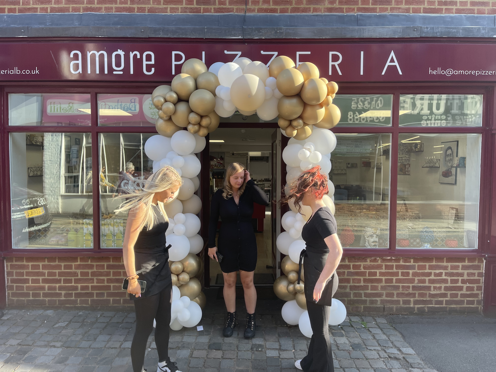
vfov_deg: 53.1
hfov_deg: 67.3
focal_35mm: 26
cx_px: 248
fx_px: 373
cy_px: 186
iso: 32
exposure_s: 1/430
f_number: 1.6
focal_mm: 5.1
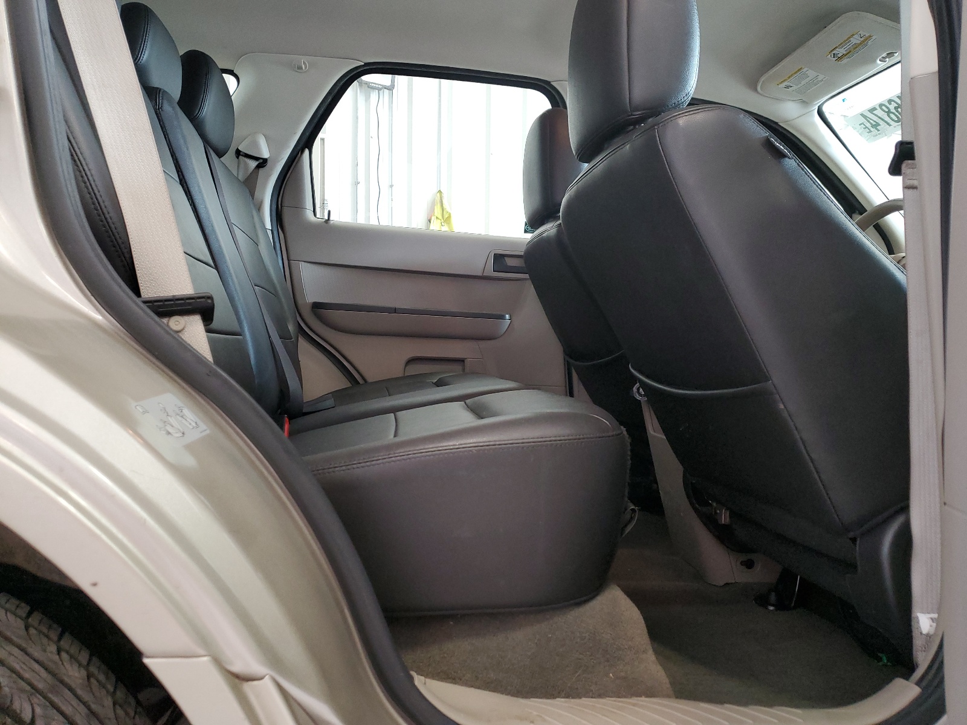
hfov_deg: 67.3
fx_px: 726
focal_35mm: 26
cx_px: 484
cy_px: 362
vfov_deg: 53.1
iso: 123
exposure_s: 1/60.2
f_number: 1.5
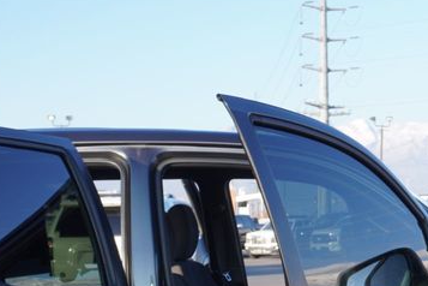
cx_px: 366
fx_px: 1075
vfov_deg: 14.3
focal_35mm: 90
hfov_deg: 22.1
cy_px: 403
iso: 100
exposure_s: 1/125
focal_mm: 21
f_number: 5.6
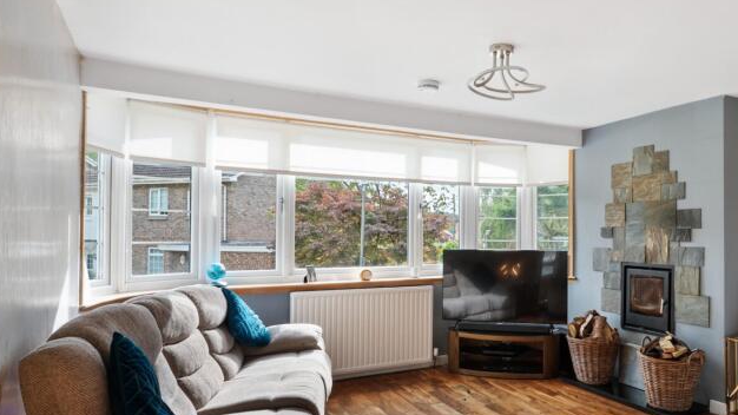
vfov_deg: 47.3
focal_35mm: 24
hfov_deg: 74.6
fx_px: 470
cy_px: 259
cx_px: 474
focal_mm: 14
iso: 640
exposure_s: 1/15
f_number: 8
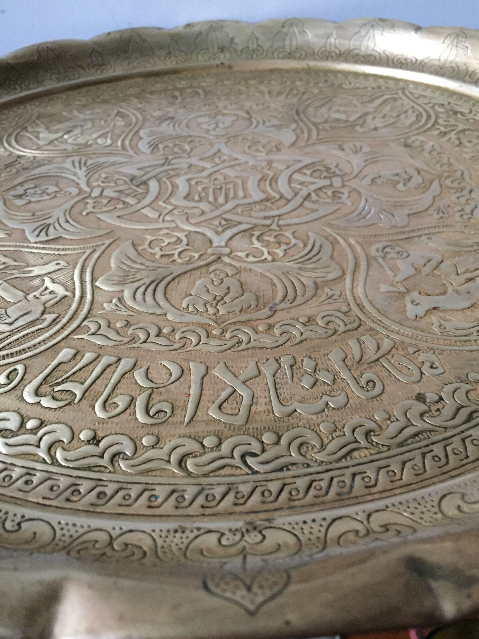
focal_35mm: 29
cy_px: 320
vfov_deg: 61.7
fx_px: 535
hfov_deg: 48.2
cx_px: 240
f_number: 2.2
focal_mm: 4.15
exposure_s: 1/17
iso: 250
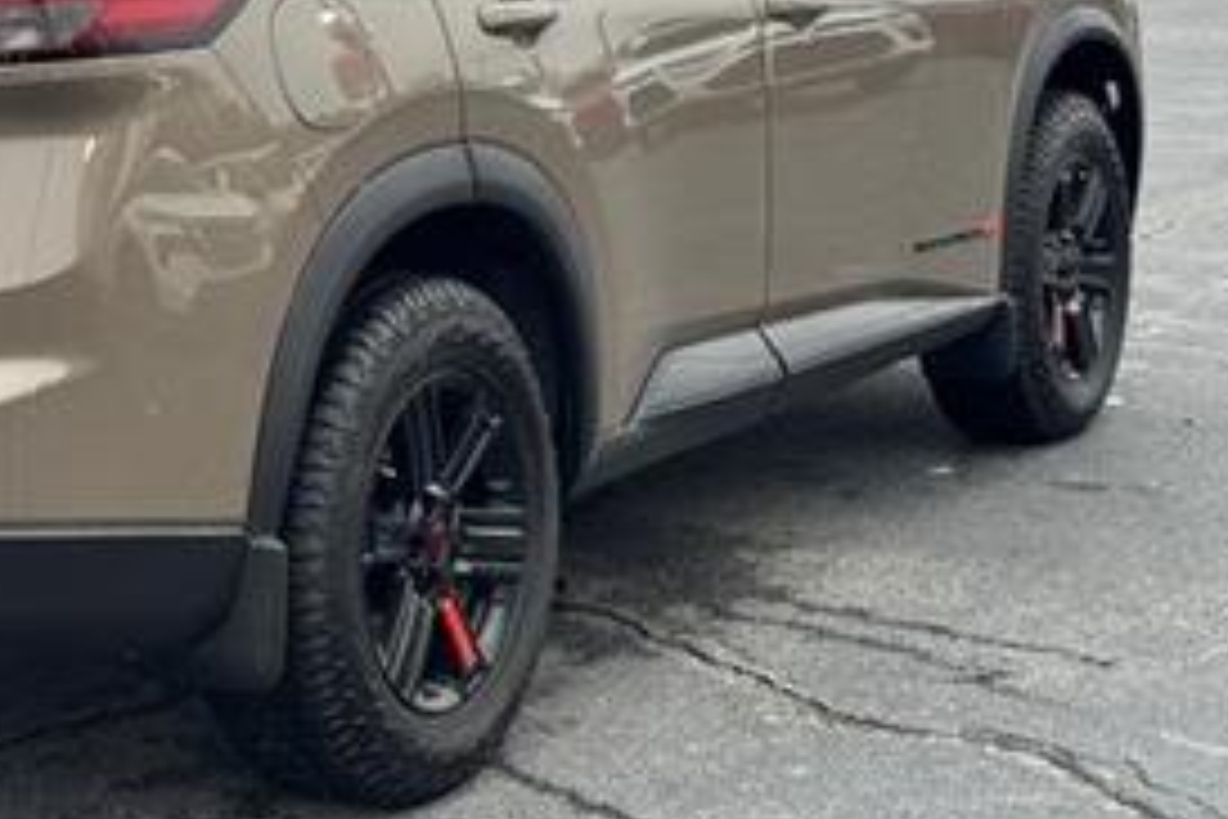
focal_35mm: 92
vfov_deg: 14.8
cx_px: 126
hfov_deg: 21.6
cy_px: 184
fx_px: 3138
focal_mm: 6.76
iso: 64
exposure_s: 1/290
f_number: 1.78
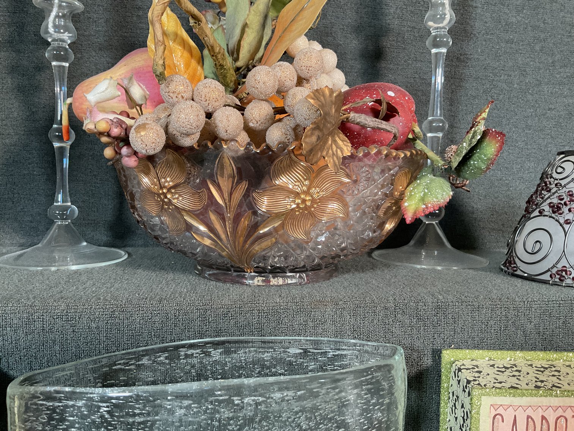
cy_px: 216
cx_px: 287
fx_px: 481
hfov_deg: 61.7
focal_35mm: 29
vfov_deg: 48.2
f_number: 1.8
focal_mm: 3
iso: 160
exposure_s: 1/60
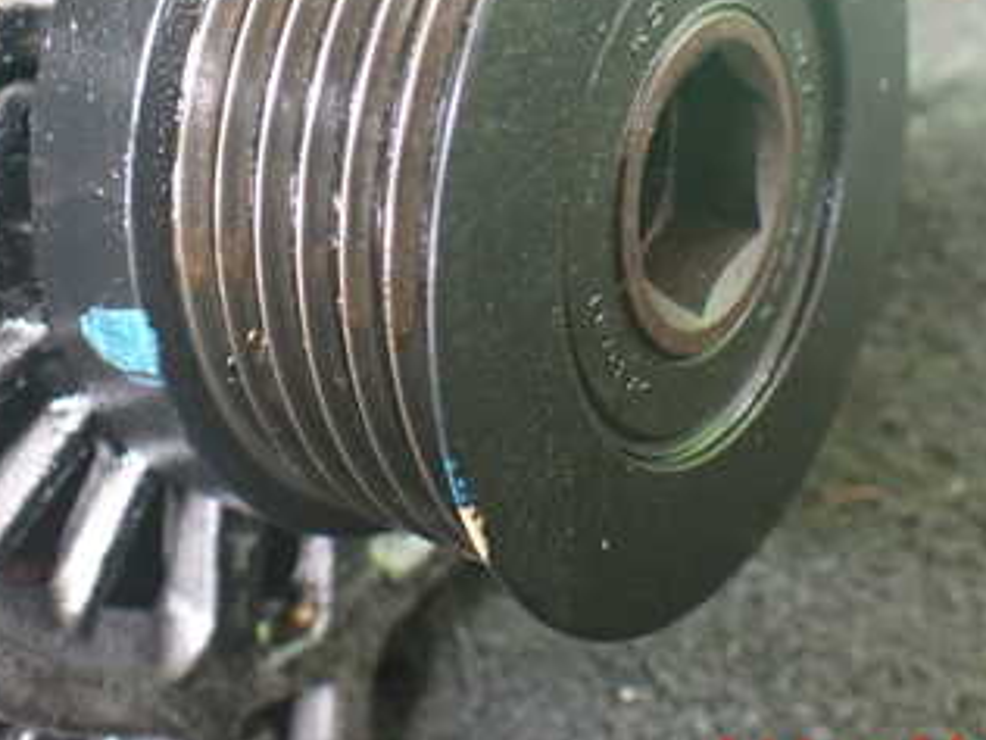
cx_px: 490
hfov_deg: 33.8
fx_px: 1624
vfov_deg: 25.1
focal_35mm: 57
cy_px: 106
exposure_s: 1/50
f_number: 2.3
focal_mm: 5.4
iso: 800
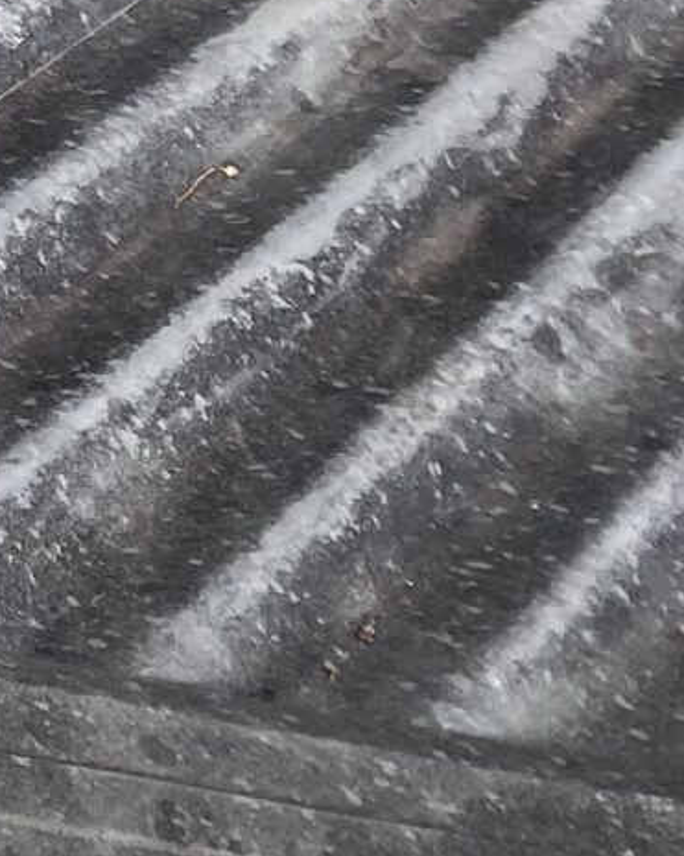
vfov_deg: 13.0
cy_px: -470
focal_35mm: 140
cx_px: -1617
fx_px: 3544
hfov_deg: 8.5
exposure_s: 1/237
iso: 32
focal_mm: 4.25
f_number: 1.8
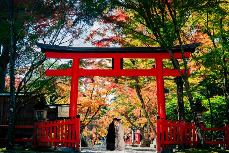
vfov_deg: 27.0
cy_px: 76
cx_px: 114
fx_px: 318
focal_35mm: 50
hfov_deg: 39.6
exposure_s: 1/2000
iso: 400
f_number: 3.2
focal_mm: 50
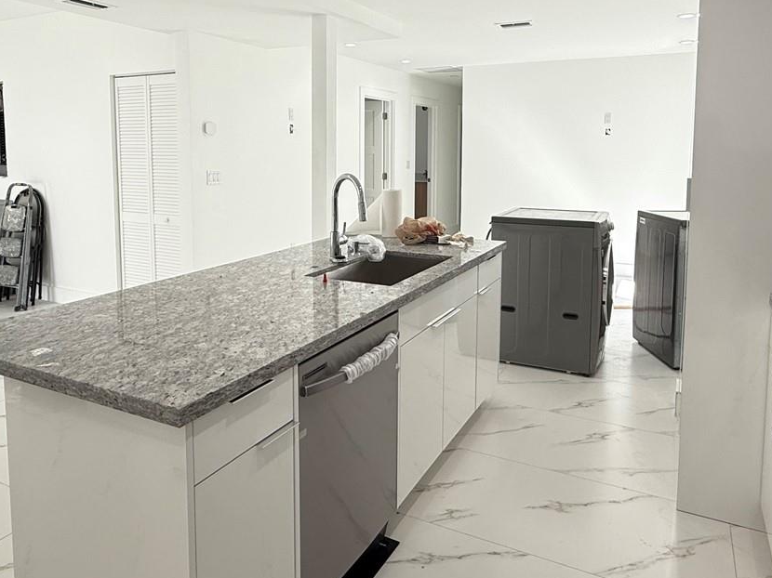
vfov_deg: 50.5
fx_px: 602
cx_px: 383
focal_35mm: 27
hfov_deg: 65.3
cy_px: 198
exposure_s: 1/99
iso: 80
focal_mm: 2.22
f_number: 2.2
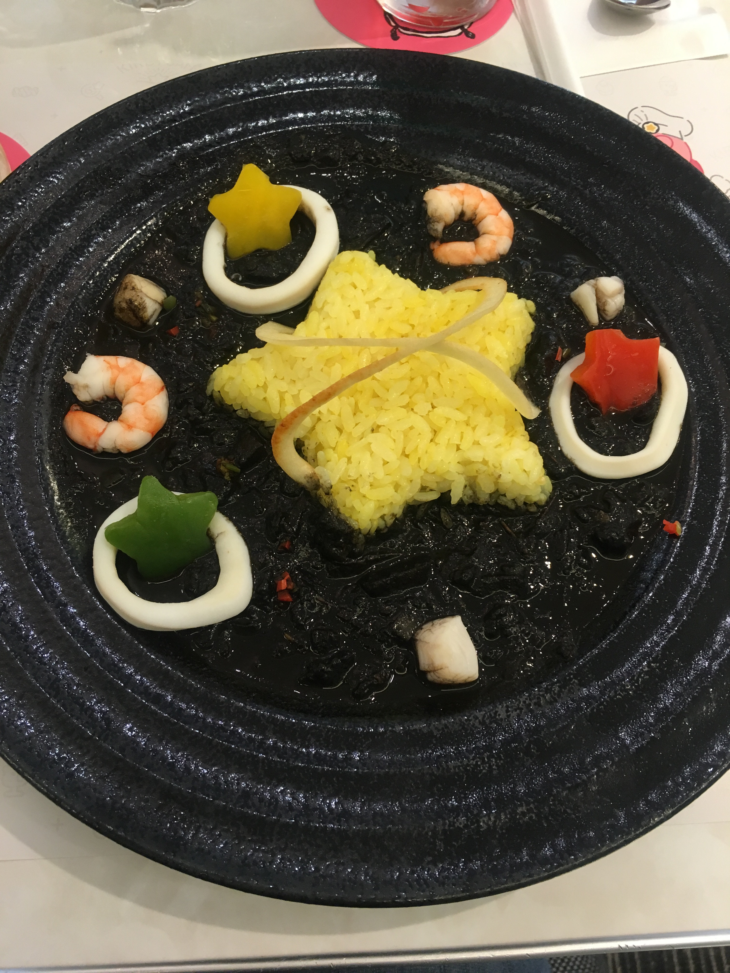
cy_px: 486
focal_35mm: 29
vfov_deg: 61.7
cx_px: 365
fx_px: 815
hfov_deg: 48.2
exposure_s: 1/30
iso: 80
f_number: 2.2
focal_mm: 4.15
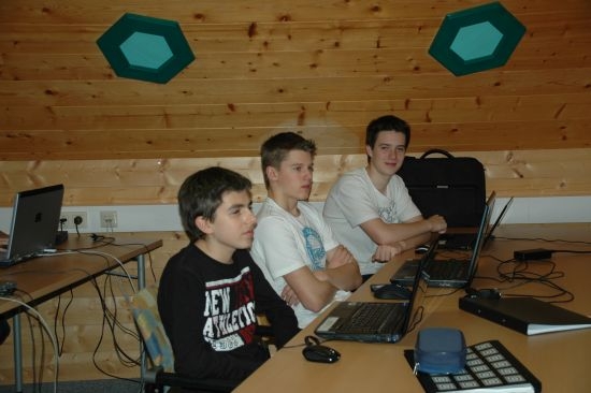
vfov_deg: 26.5
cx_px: 296
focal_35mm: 51
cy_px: 196
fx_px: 837
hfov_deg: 38.9
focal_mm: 34
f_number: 4.5
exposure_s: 1/60
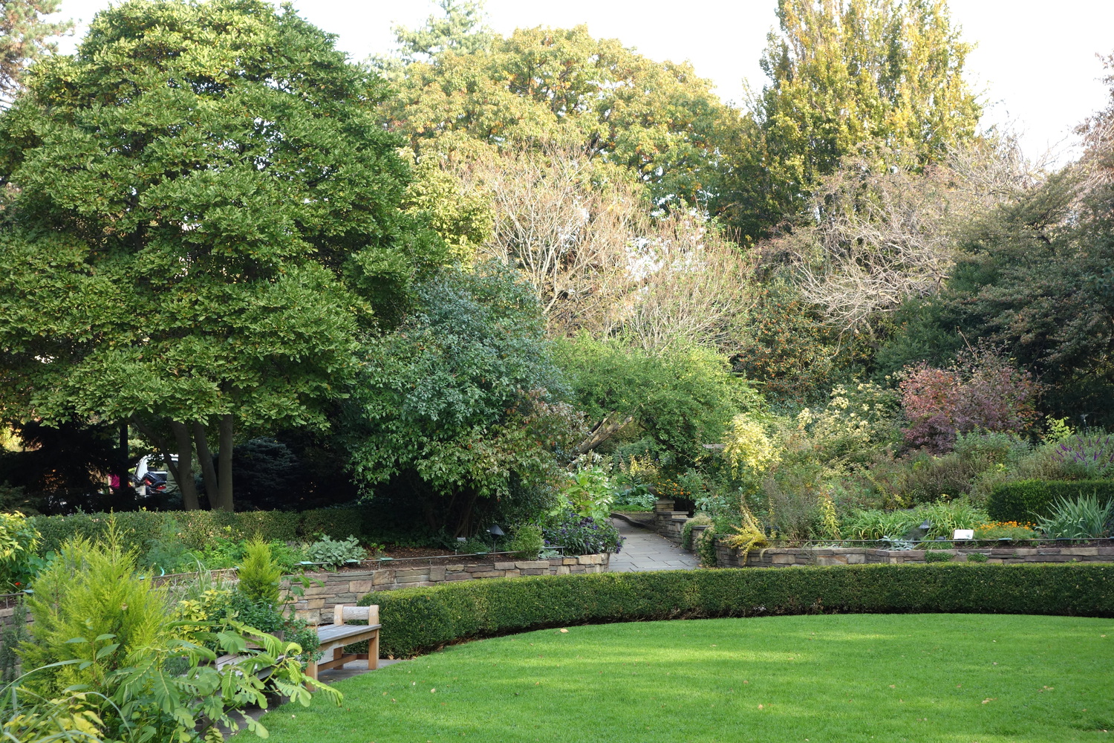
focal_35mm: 57
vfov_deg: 23.8
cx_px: 557
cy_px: 372
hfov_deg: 35.1
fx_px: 1764
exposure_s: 1/100
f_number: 5
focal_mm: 21.29
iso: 125
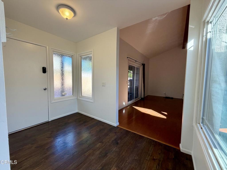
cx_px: 114
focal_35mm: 14
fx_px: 92
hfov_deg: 102.1
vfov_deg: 85.7
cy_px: 85
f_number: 2.2
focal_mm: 2.22
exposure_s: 1/120
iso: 100
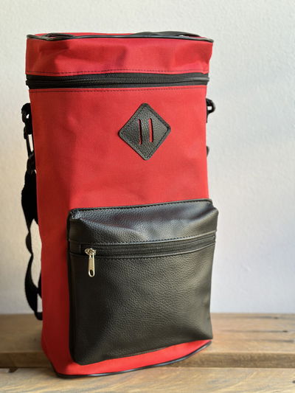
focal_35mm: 48
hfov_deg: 30.3
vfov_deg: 39.6
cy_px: 196
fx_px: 545
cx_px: 148
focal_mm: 6.86
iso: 125
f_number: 1.78
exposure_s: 1/92
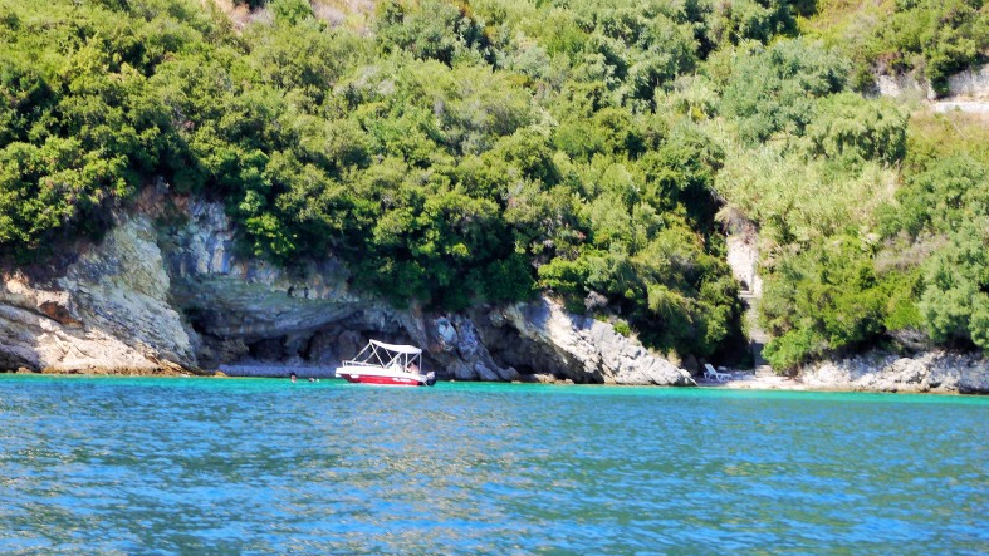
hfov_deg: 18.0
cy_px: 158
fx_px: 3121
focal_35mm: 119
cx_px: 356
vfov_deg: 10.2
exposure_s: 1/250
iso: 160
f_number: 7.1
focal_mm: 42
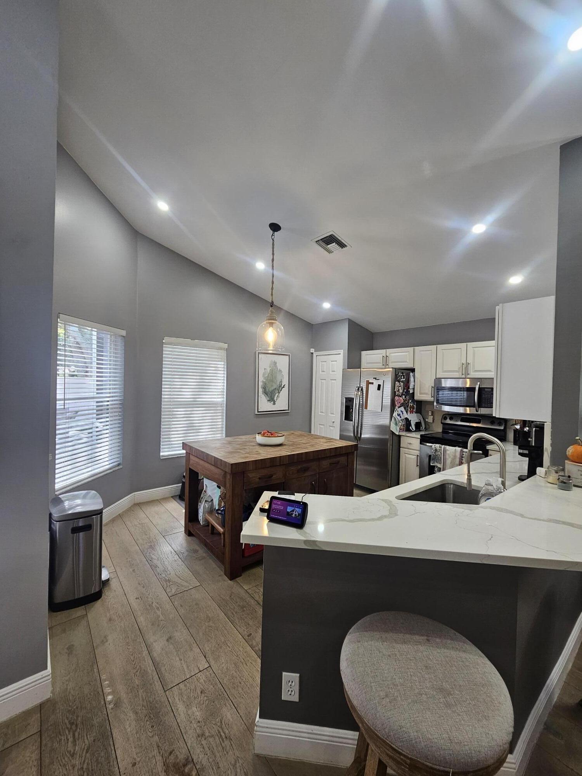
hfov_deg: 89.9
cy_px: 388
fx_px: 291
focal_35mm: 13
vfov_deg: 106.2
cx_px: 291
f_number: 2.2
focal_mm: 2.2
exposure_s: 1/60
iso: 100
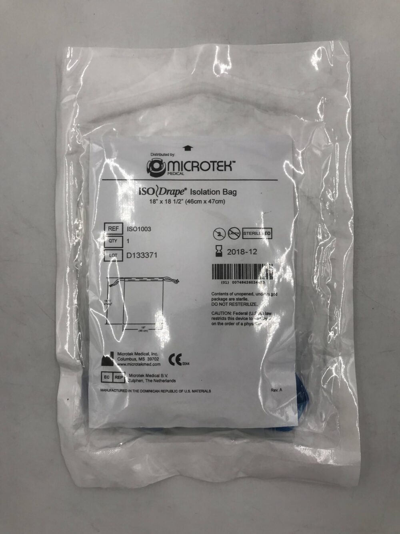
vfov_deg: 63.4
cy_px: 267
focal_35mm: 28
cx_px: 200
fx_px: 431
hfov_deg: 49.8
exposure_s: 1/121
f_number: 1.8
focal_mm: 3.99
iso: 20
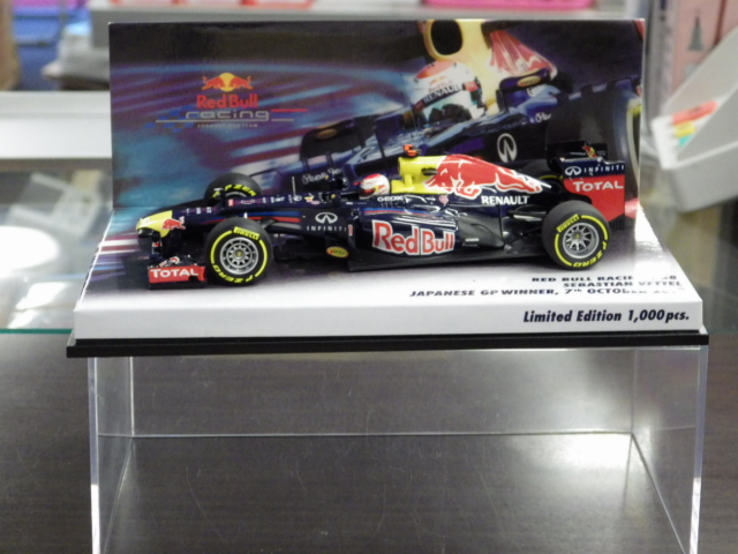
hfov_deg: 27.4
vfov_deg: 20.7
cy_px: 277
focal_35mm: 71
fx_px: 1514
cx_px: 369
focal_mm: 12.8
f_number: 4.2
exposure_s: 1/30
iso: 800
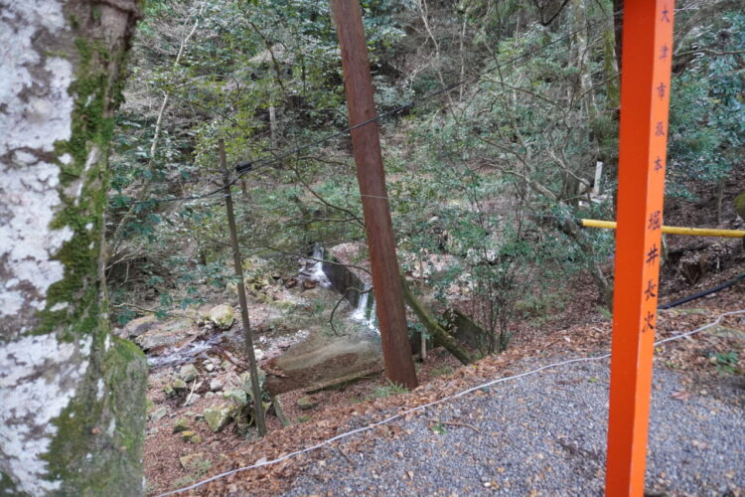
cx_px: 372
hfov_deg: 73.7
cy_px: 248
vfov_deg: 53.1
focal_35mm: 24
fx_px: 497
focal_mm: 16
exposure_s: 1/160
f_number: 3.5
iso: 2000
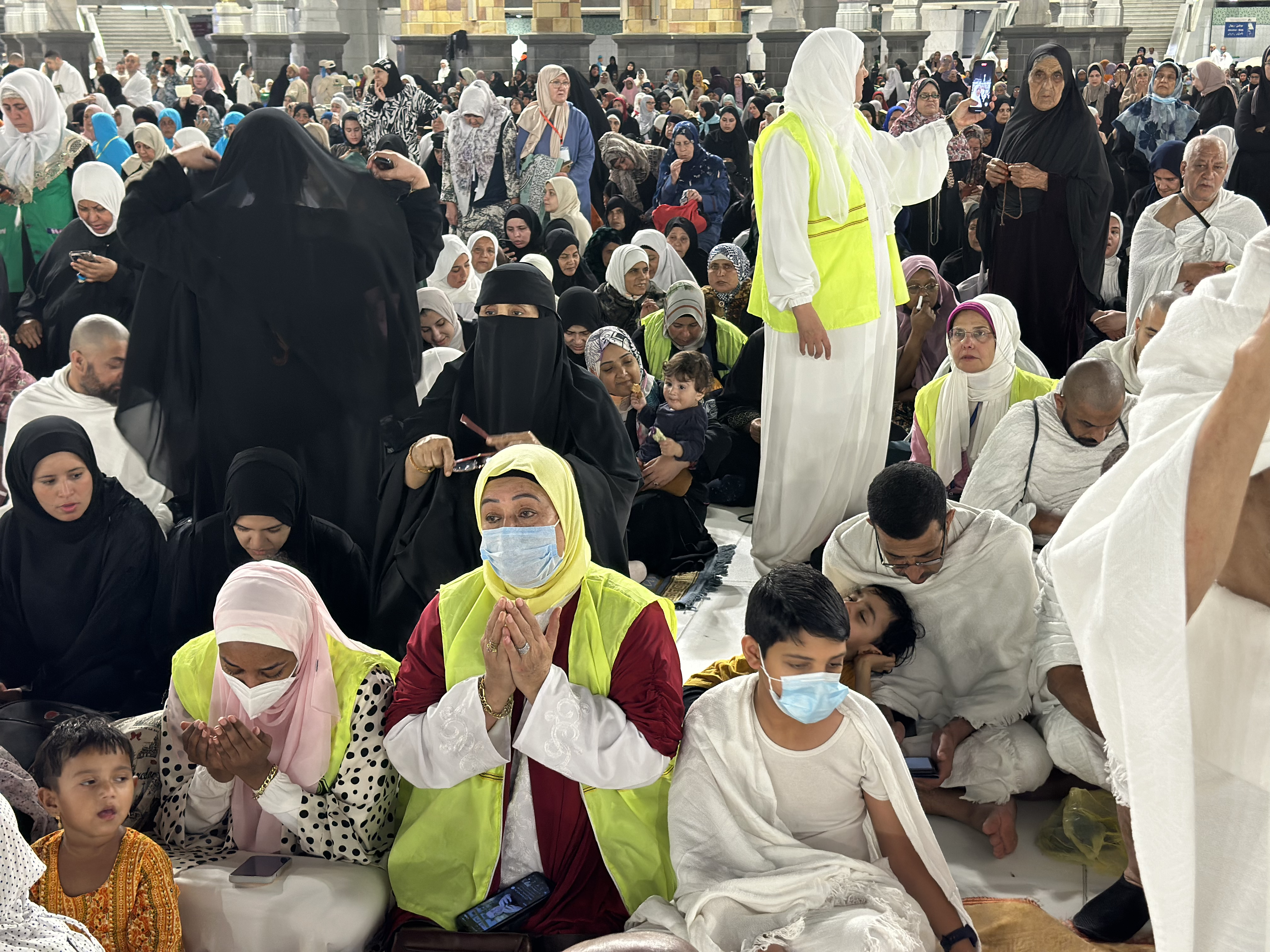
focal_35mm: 48
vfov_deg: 30.3
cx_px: 635
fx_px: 1761
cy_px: 476
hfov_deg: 39.7
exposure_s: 1/60
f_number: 1.78
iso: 125
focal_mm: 6.86
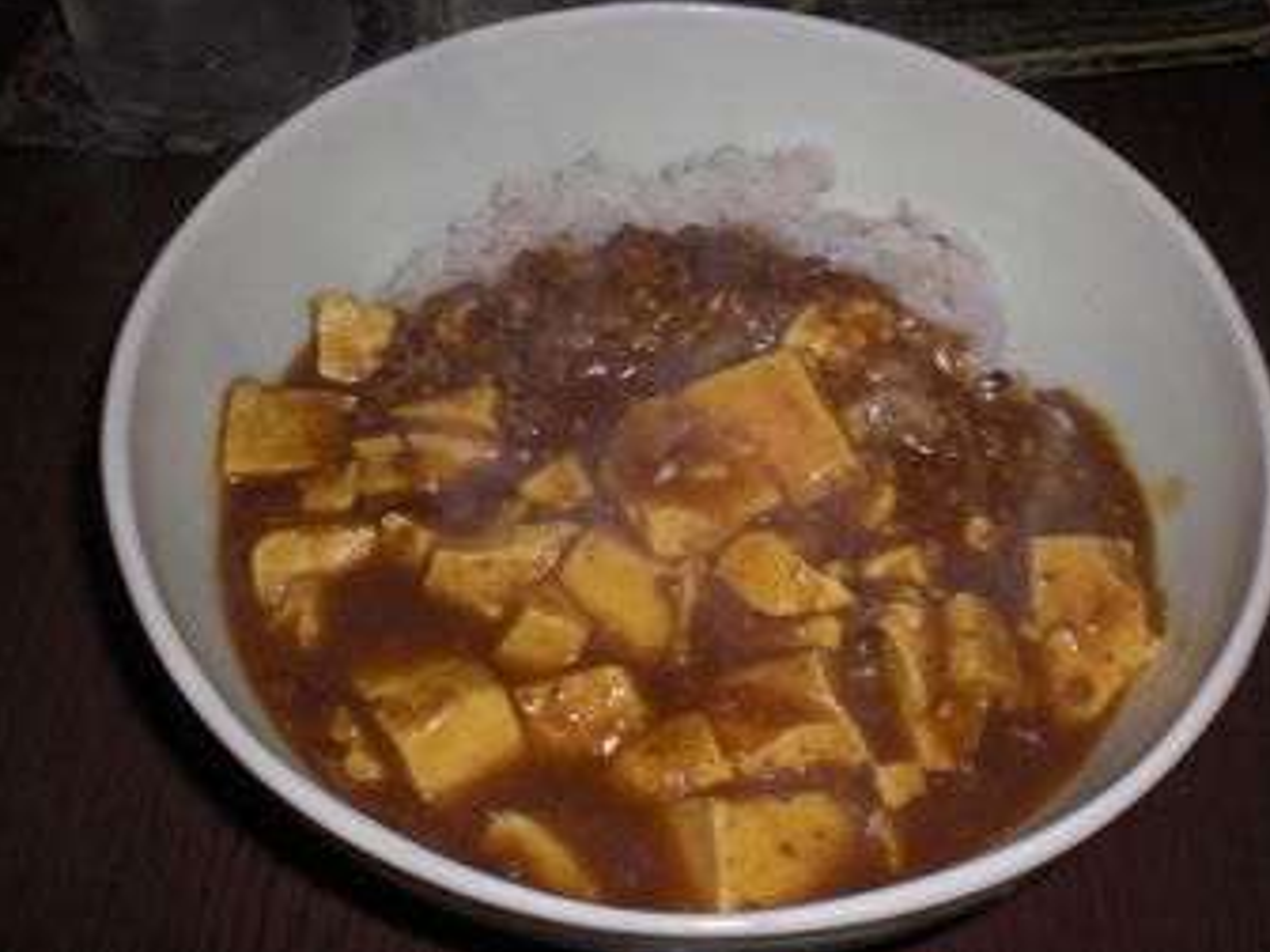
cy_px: 470
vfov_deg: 36.8
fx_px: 1431
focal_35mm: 39
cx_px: 641
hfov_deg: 47.9
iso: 64
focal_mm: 6.3
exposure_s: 1/30
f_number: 5.6
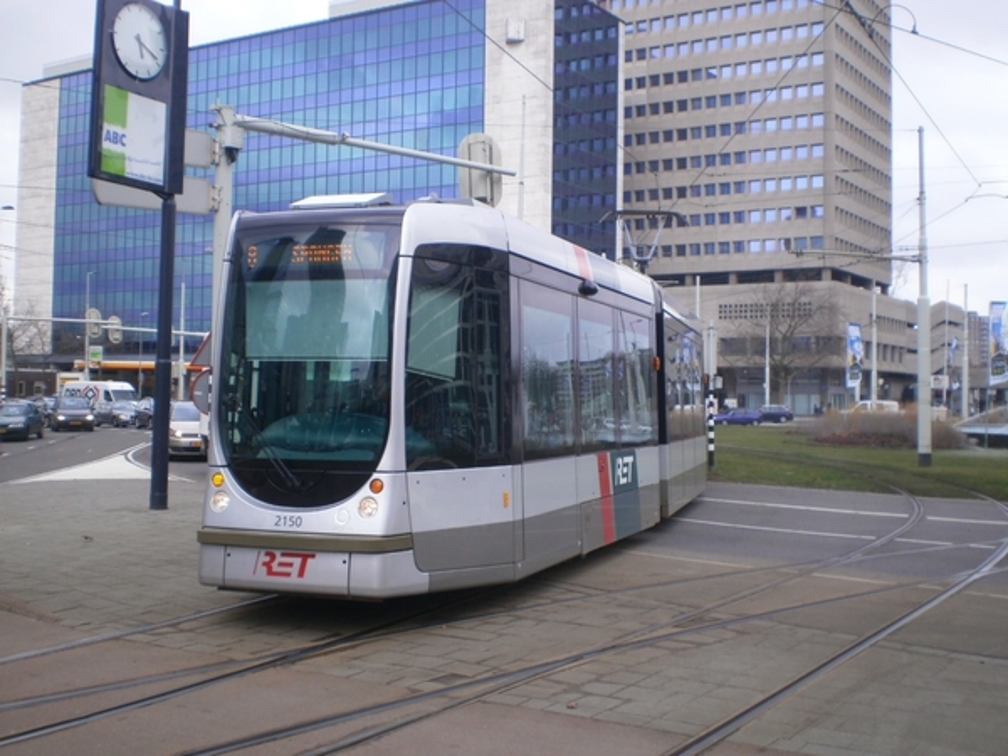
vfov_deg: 34.3
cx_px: 504
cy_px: 378
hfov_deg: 44.8
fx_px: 1223
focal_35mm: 42
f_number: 4.9
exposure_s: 1/160
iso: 100
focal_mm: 7.4
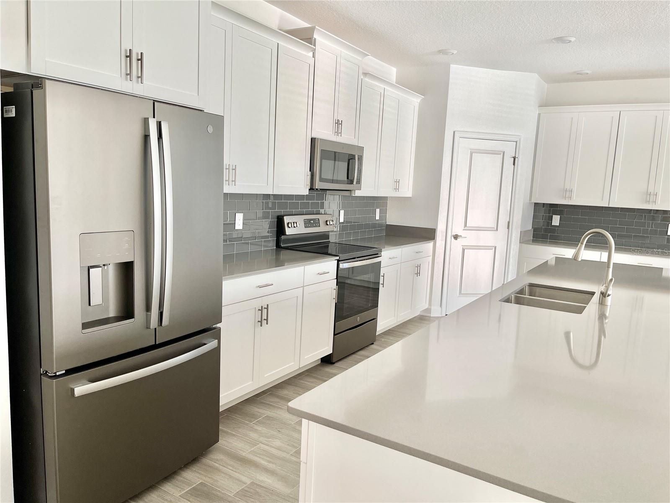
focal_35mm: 26
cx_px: 335
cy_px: 252
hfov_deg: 67.3
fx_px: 503
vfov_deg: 53.1
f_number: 1.6
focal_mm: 5.1
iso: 100
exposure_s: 1/120
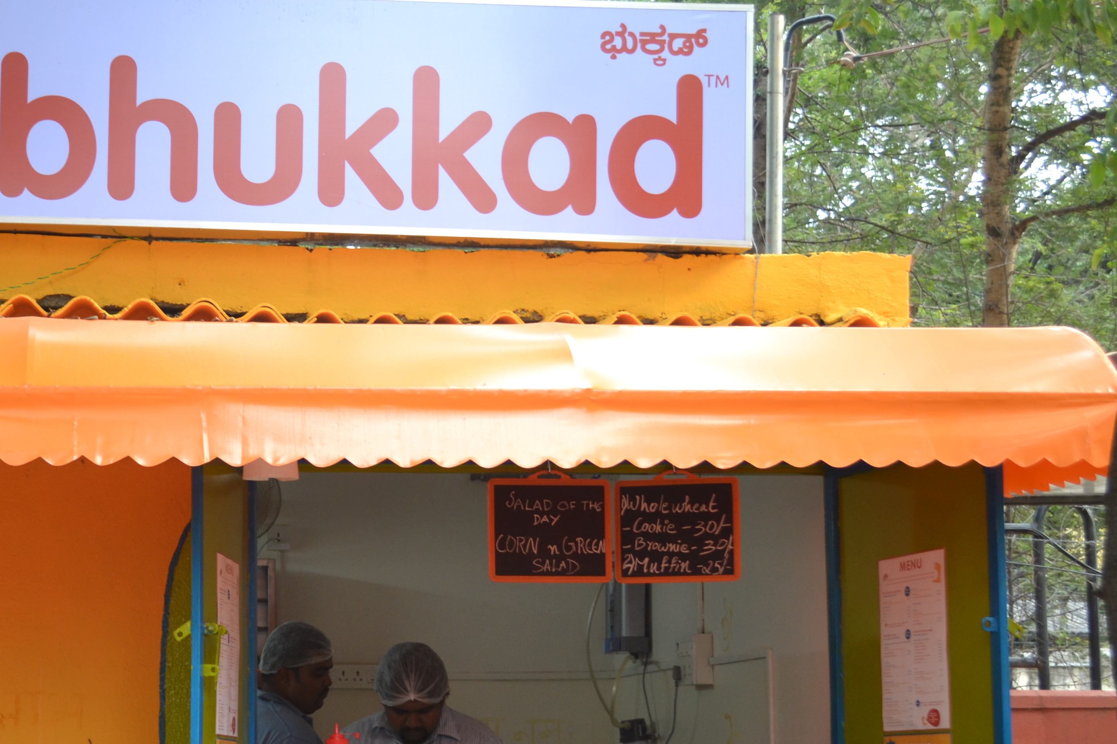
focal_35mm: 68
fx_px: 2110
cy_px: 548
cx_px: 215
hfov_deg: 29.0
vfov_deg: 19.9
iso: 400
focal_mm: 28
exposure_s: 1/60
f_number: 4.5
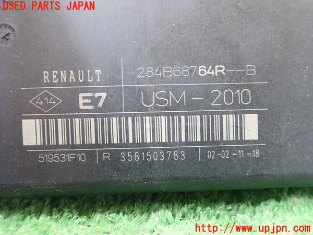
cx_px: 156
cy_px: 118
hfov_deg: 60.0
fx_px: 271
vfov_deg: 46.8
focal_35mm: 30
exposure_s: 1/50
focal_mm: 5.5
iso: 800
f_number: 2.3
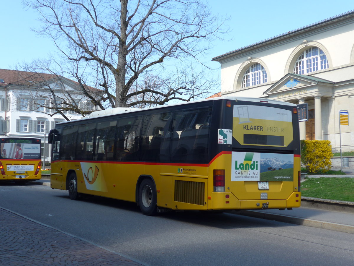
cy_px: 133
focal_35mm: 52
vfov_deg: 28.0
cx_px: 177
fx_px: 532
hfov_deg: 36.8
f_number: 3.3
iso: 80
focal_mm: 10.7
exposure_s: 1/400
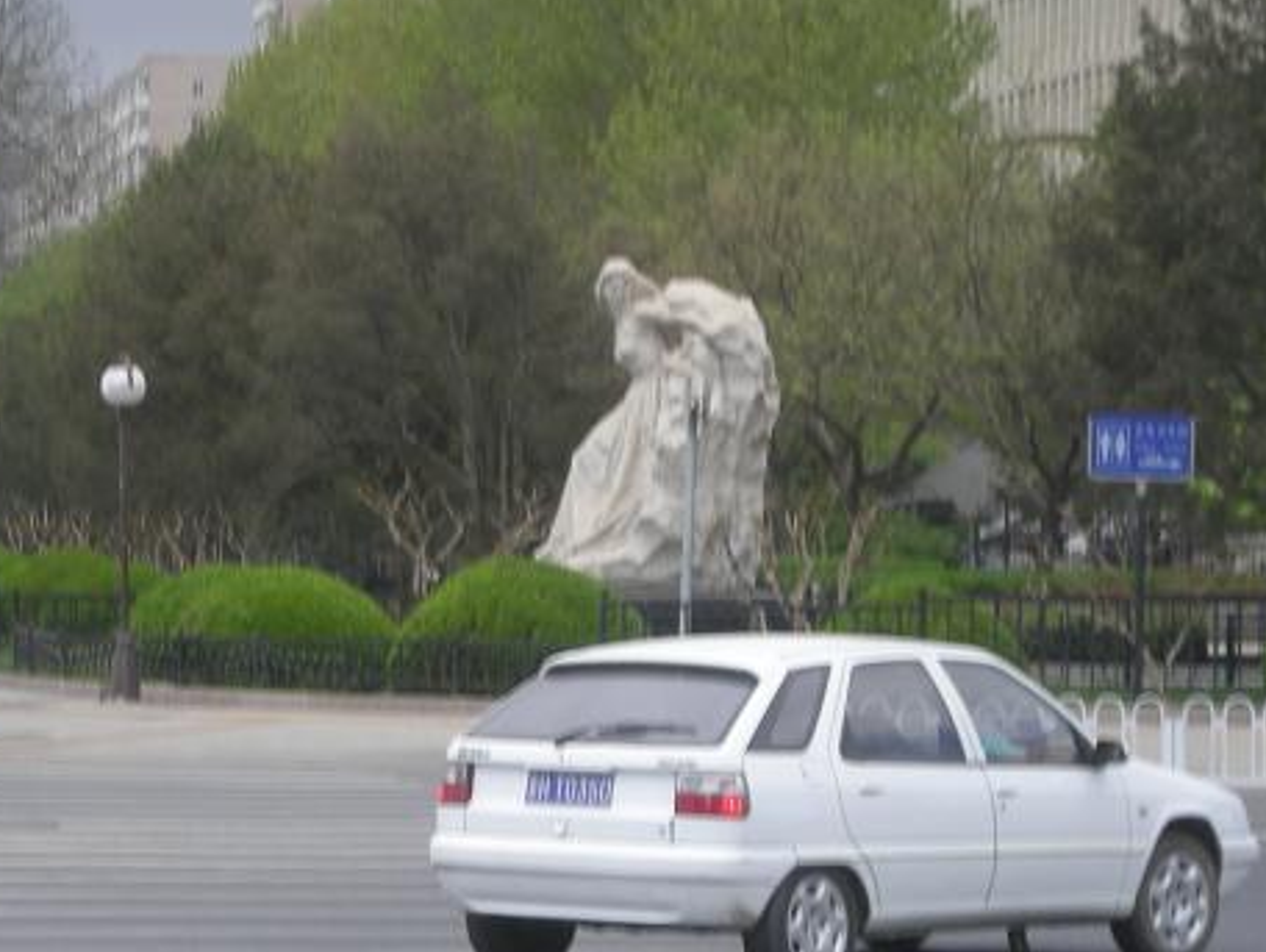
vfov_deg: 8.3
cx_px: 239
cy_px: 477
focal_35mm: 179
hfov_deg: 11.0
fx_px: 6553
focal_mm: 17.1
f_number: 4.7
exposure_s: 1/234
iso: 50
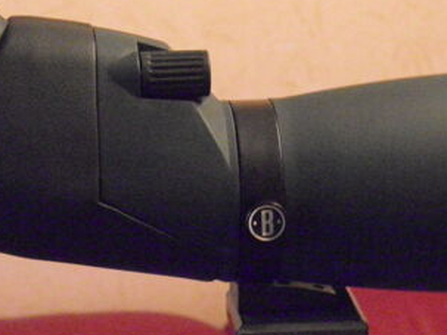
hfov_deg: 14.8
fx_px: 1717
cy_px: 137
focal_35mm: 133
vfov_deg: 11.1
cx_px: 168
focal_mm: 15.2
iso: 1600
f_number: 3.9
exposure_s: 1/13
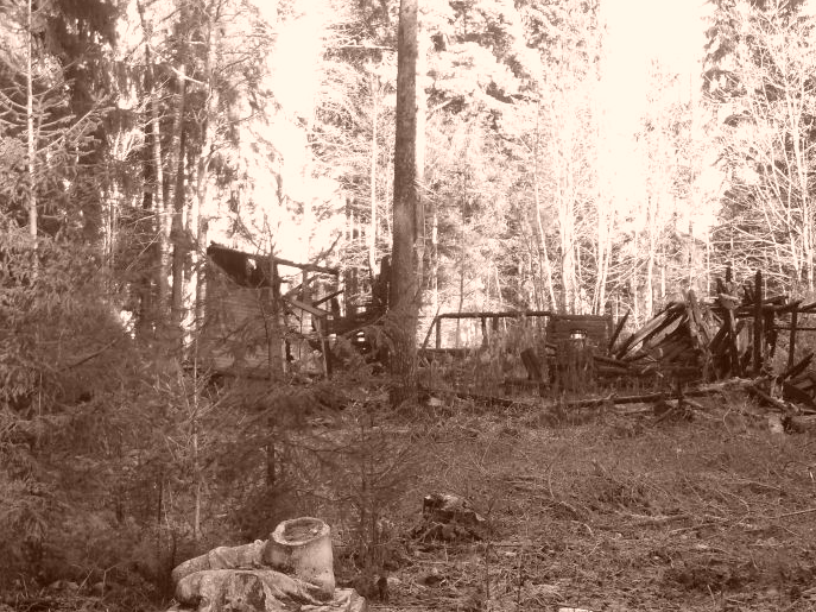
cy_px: 443
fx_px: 1862
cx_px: 493
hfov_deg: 24.7
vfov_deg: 18.6
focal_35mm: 79
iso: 100
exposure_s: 1/60
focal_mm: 8.9
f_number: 3.4
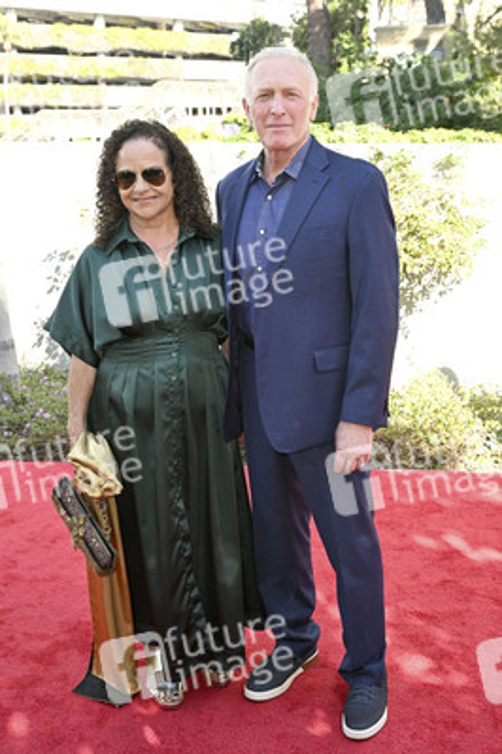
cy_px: 377
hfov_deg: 35.0
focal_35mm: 38
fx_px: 796
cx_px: 251
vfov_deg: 50.7
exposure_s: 1/320
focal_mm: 38
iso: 640
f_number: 5.6
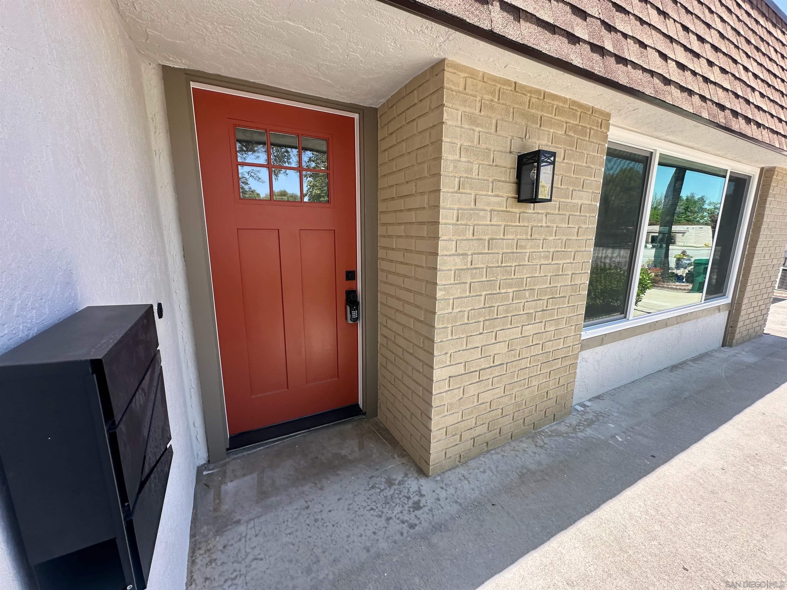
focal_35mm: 14
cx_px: 394
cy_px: 295
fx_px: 318
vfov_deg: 85.7
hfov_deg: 102.1
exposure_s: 1/336
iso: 40
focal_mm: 2.22
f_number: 2.2
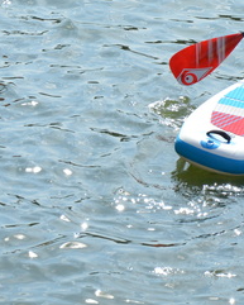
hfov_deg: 4.0
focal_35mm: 389
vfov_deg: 5.0
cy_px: 6
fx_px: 3509
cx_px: 178
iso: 400
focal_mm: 90
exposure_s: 1/1600
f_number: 5.6
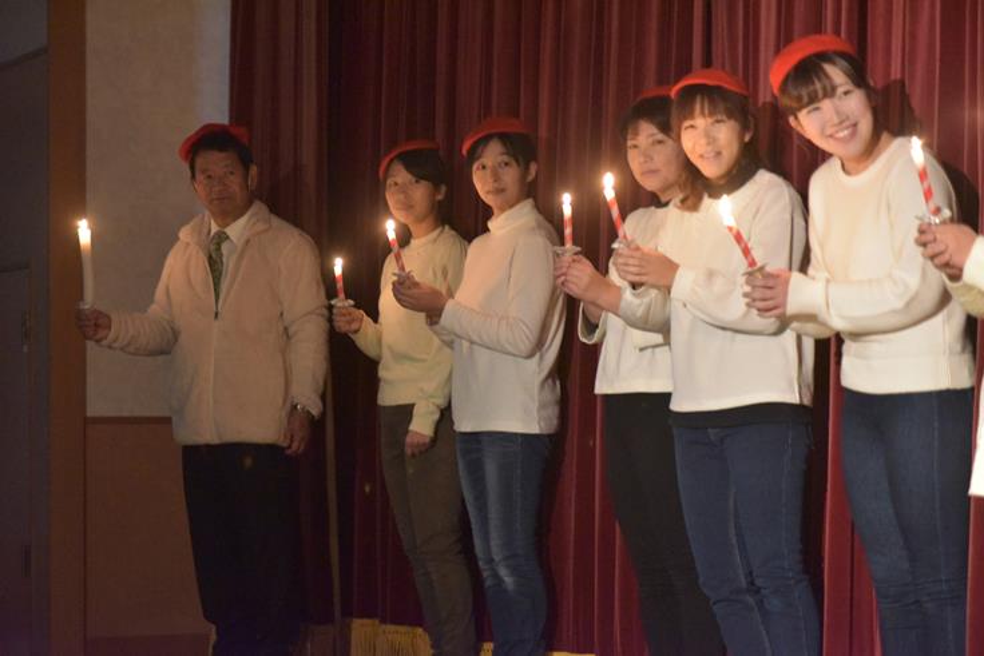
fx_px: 3062
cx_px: 492
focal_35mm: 112
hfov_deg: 18.3
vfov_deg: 12.2
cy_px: 328
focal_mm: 112
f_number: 4.2
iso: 8000
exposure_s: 1/30
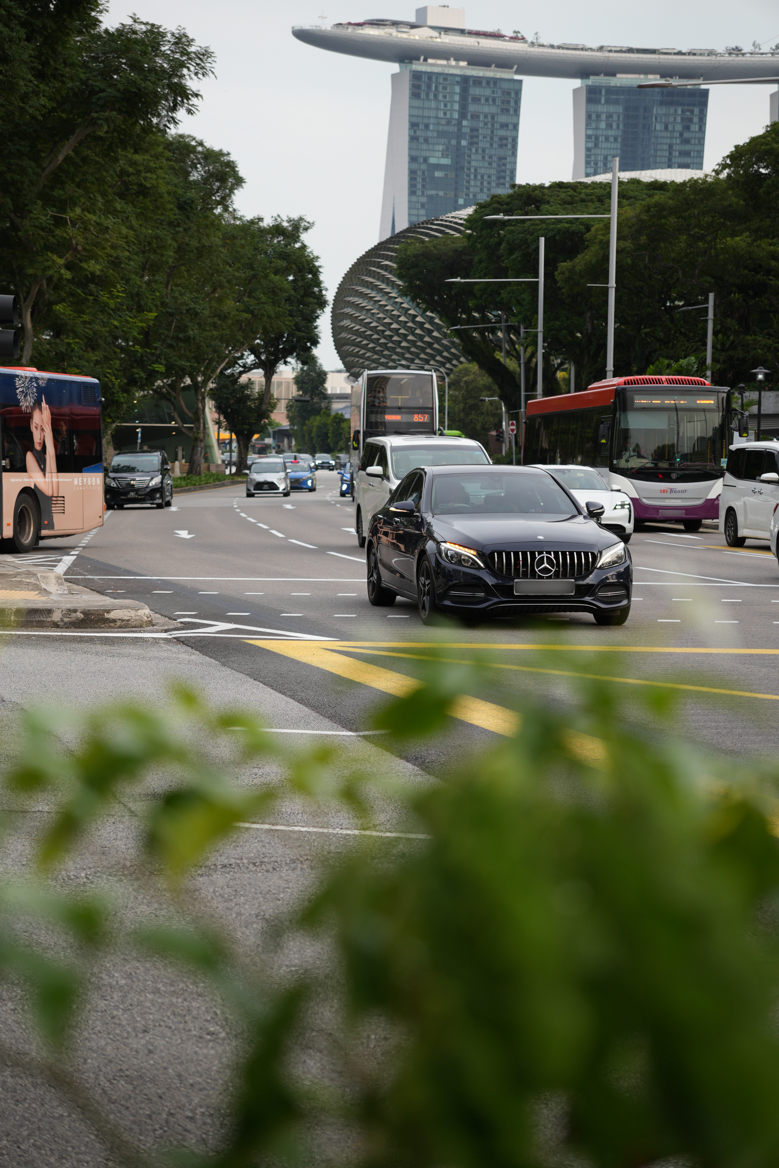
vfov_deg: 27.0
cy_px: 584
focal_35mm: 75
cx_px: 390
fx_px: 2434
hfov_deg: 18.2
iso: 160
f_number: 2.8
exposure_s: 1/640
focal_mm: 50
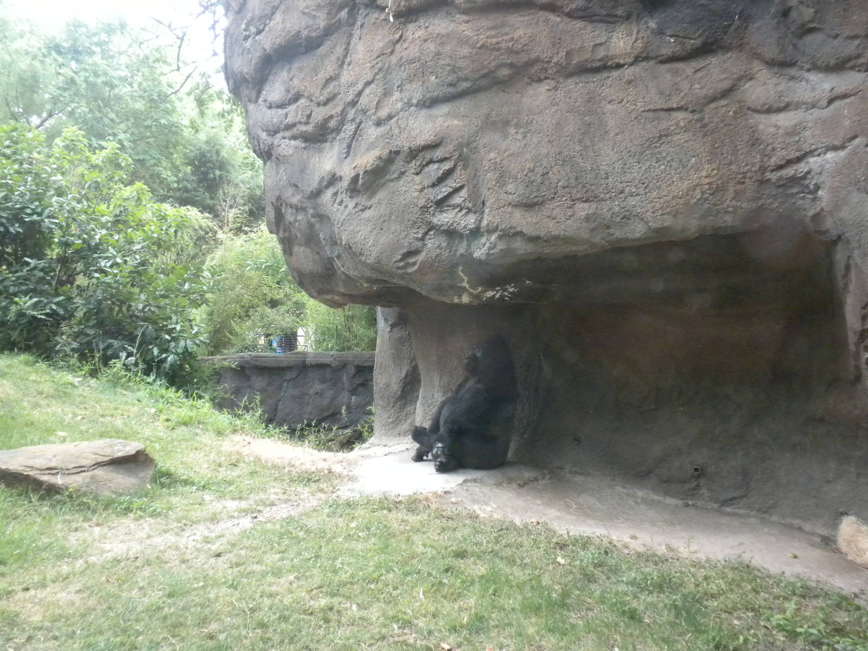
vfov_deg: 38.7
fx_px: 928
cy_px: 326
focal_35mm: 37
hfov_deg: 50.1
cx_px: 434
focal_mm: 6.6
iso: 400
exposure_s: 1/260
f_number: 3.5
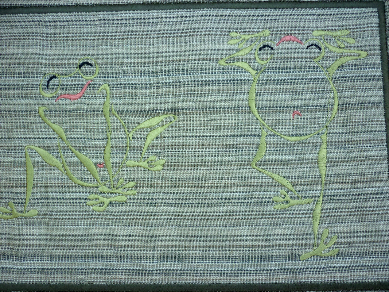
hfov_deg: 55.4
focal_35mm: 33
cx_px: 194
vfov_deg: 42.9
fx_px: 371
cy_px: 146
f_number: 2.8
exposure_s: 1/50
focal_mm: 5.5
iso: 80
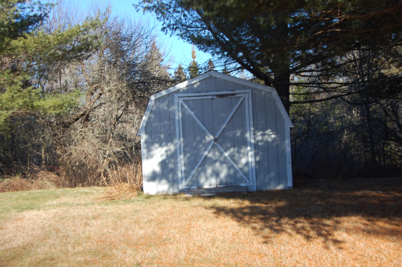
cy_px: 134
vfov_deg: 28.0
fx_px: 535
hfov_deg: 41.1
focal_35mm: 48
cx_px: 201
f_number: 8
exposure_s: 1/250
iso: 200
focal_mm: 32
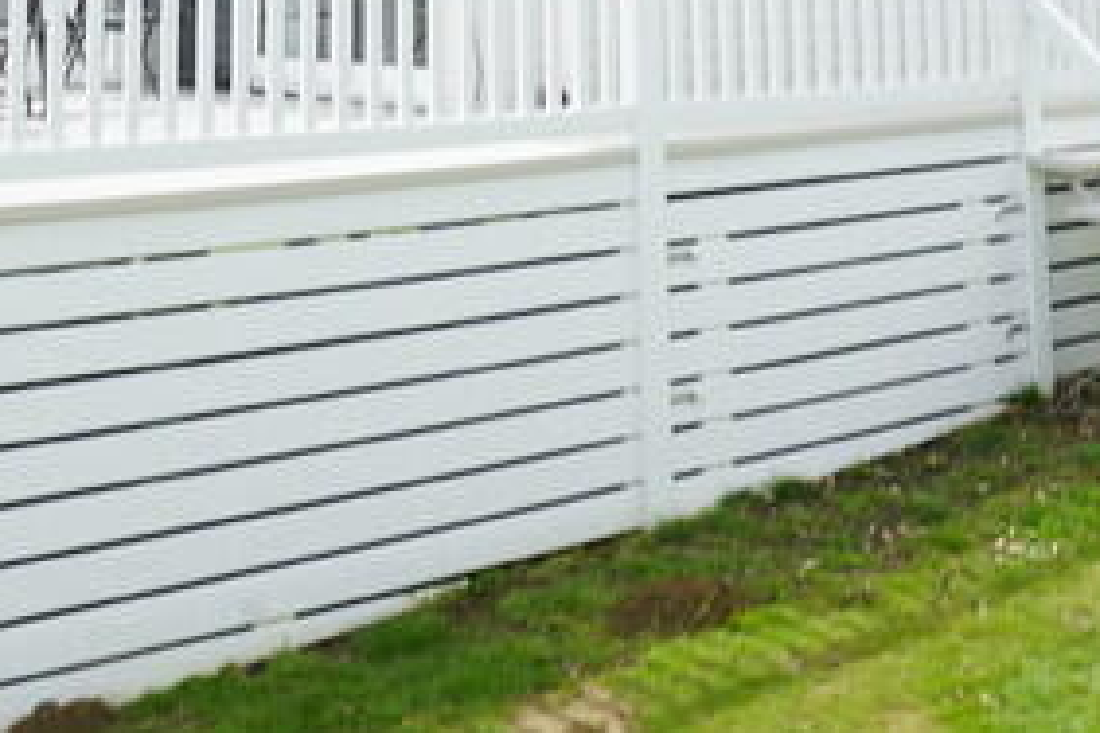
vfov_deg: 20.8
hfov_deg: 34.2
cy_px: -283
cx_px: 714
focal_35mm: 58
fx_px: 1772
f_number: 13
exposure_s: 1/60
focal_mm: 16
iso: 125
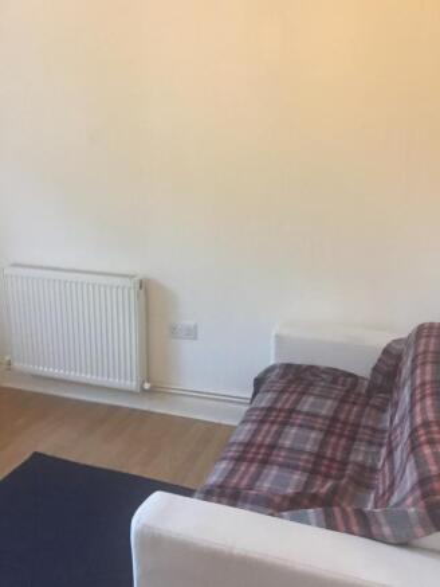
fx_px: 525
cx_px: 220
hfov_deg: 45.5
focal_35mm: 31
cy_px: 294
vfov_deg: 58.3
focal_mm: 2.65
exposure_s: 1/33
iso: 160
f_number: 2.2
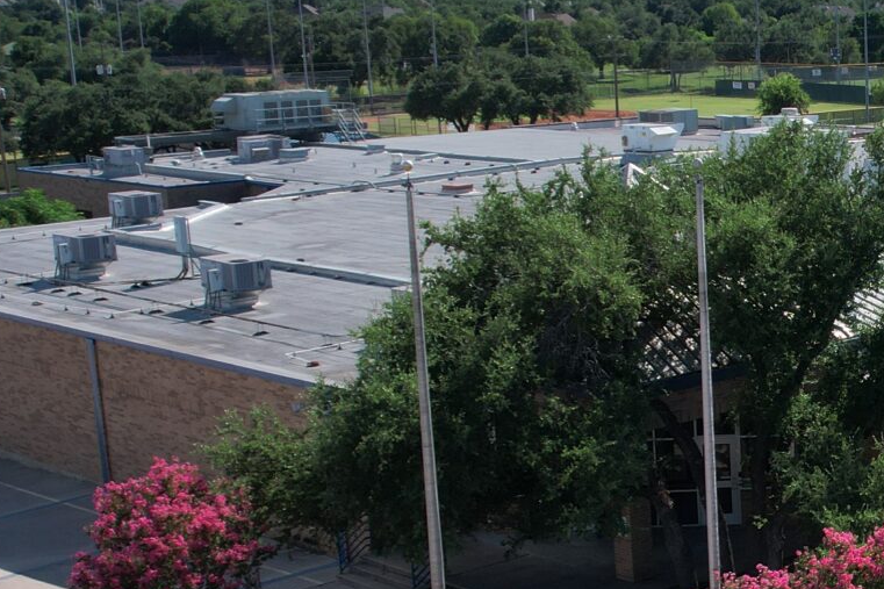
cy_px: 441
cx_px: 1023
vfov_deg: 18.3
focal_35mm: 74
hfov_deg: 25.0
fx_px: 1817
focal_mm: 8.38
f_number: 2.8
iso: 110
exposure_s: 1/1000
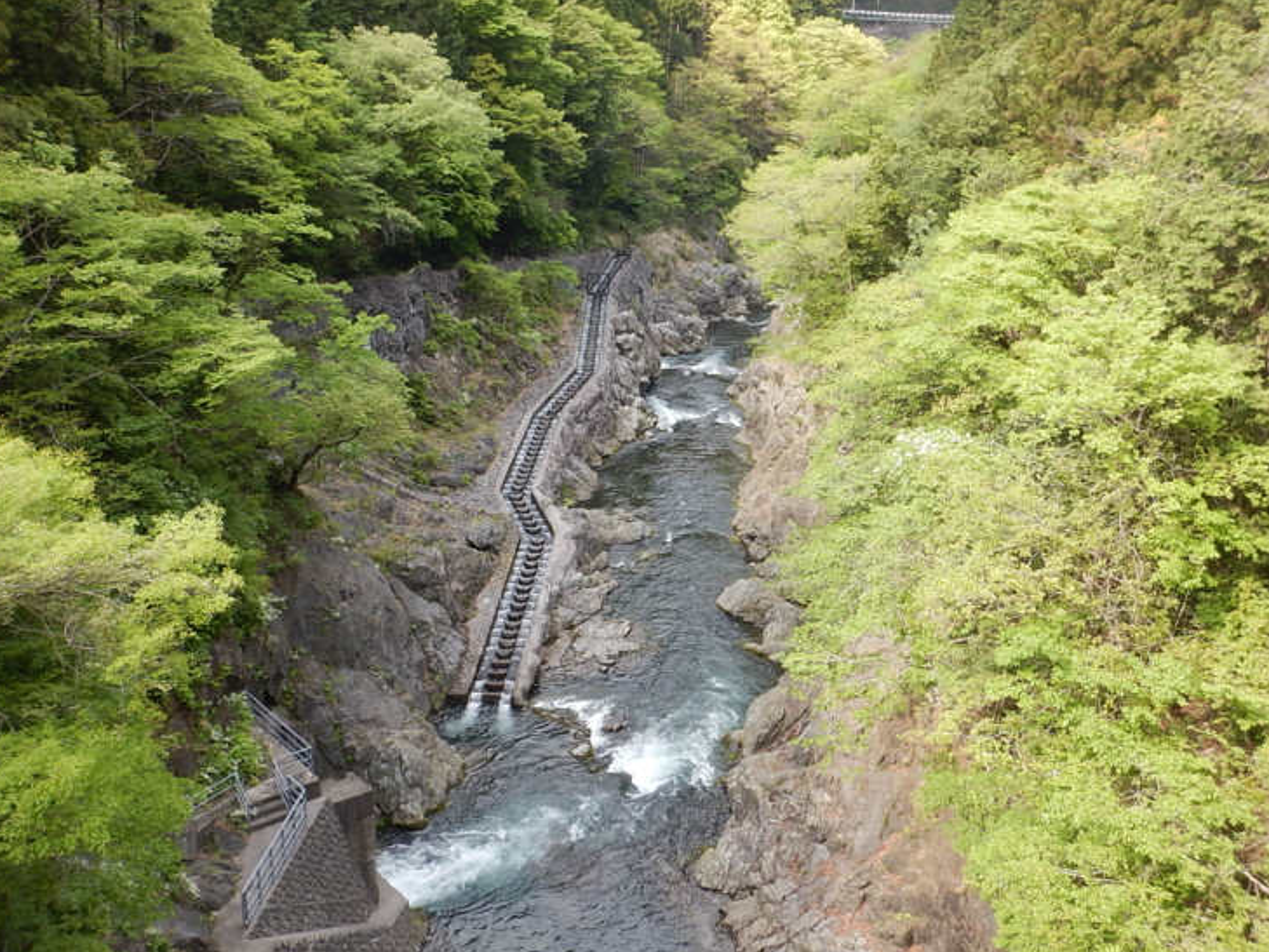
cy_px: 473
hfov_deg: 52.6
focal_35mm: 35
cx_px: 630
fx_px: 1283
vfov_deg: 40.7
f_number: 4.2
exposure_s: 1/100
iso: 125
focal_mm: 6.1
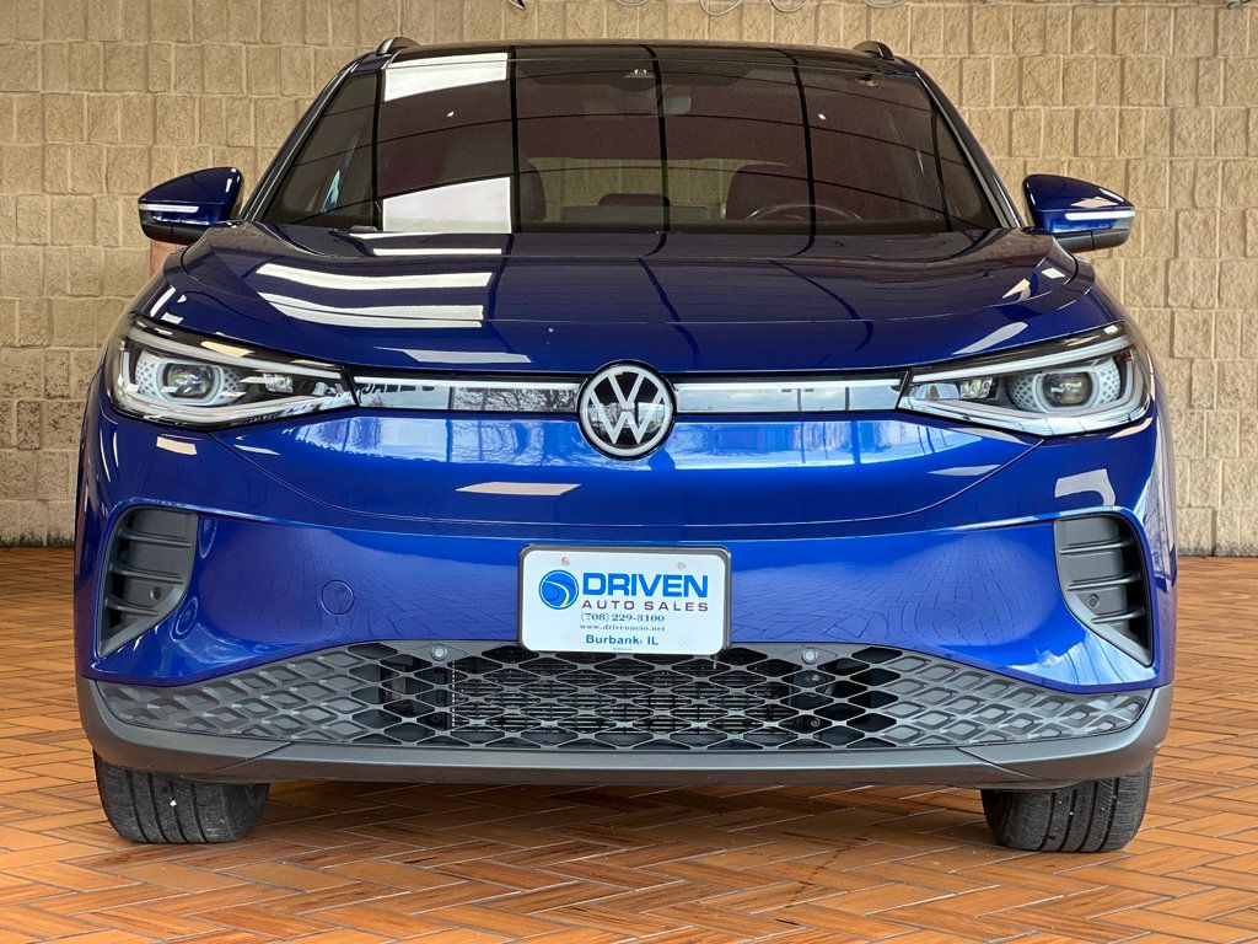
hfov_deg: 25.3
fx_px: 2798
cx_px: 629
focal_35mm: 77
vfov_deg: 19.1
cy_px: 472
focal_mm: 9
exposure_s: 1/60
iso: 160
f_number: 2.8
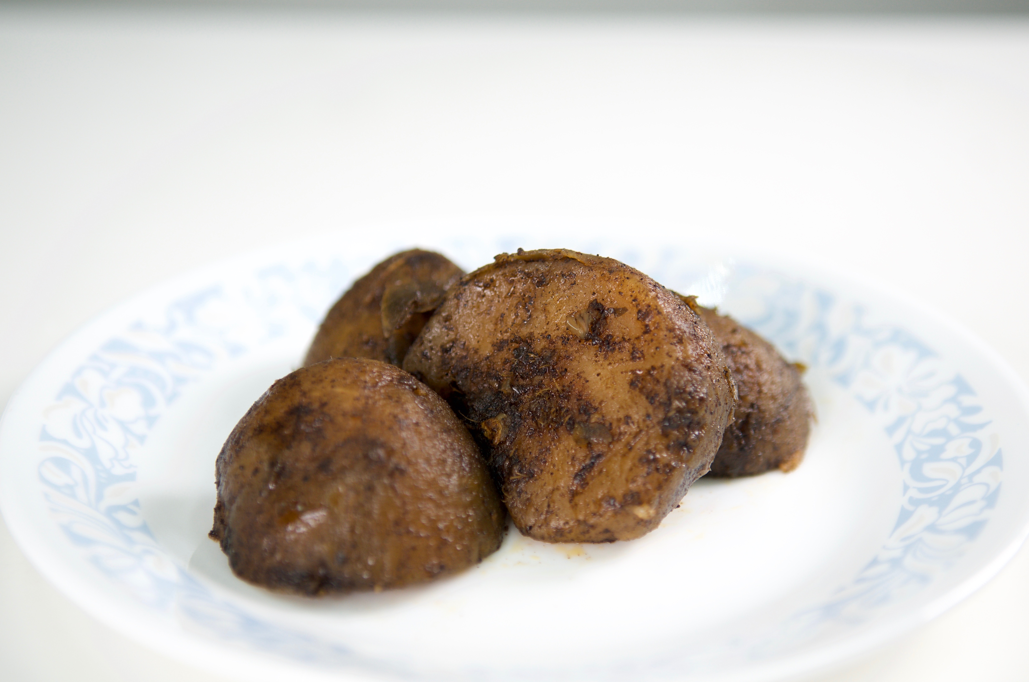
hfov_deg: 29.9
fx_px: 1925
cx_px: 514
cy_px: 341
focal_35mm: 68
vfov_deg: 20.1
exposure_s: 1/200
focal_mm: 45
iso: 200
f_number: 3.2
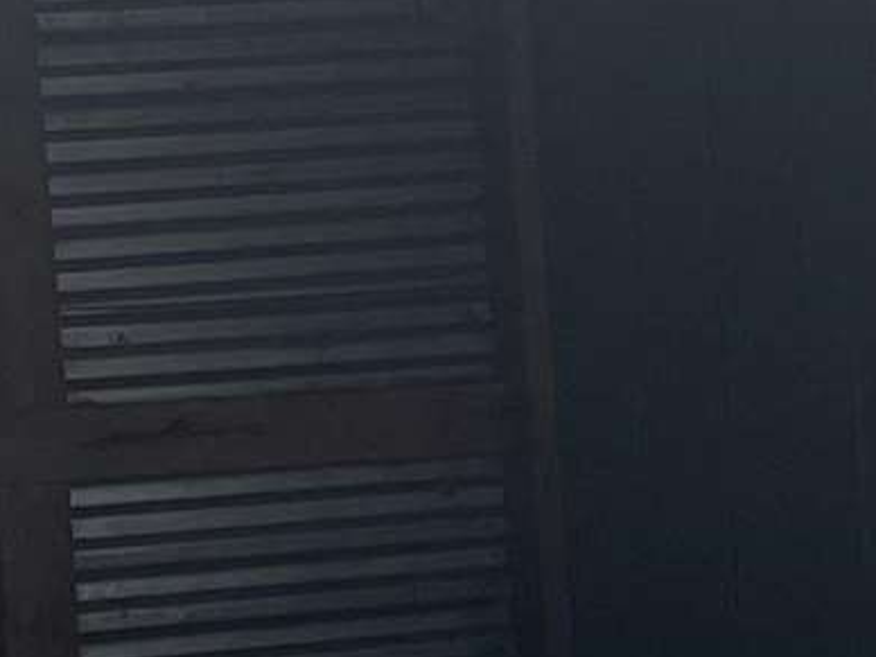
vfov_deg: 7.1
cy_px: 890
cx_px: 1334
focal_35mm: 206
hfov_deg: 9.3
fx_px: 5213
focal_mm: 4.2
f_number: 1.6
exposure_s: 1/2564
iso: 32
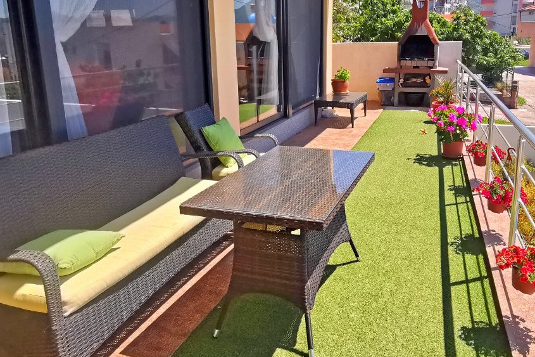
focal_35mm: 29
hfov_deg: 63.3
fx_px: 431
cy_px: 132
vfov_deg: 44.5
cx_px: 310
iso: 50
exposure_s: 3
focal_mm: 2.35
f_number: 2.2
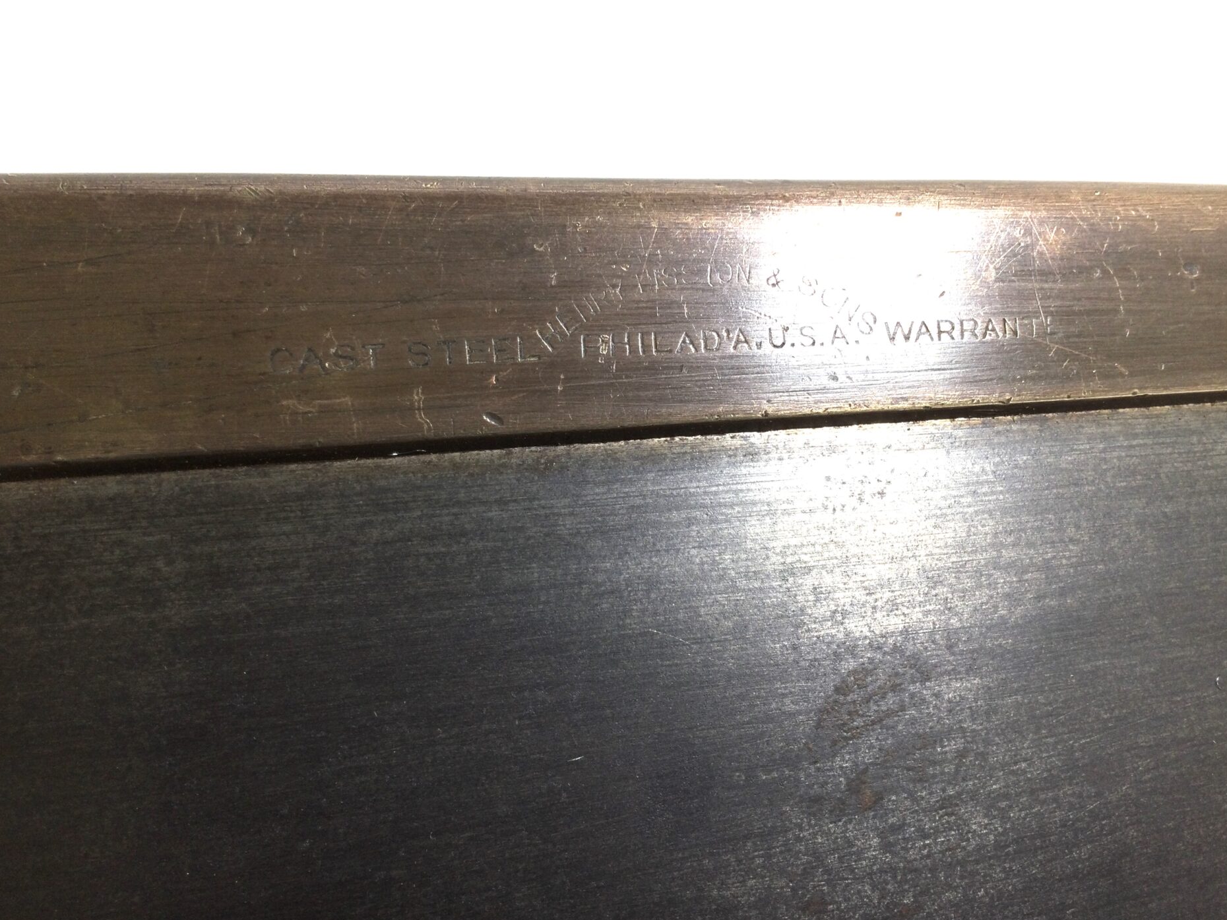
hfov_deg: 56.8
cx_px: 612
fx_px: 1134
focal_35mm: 32
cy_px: 448
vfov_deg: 44.2
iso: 25
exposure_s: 1/50
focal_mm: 3.3
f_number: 2.4
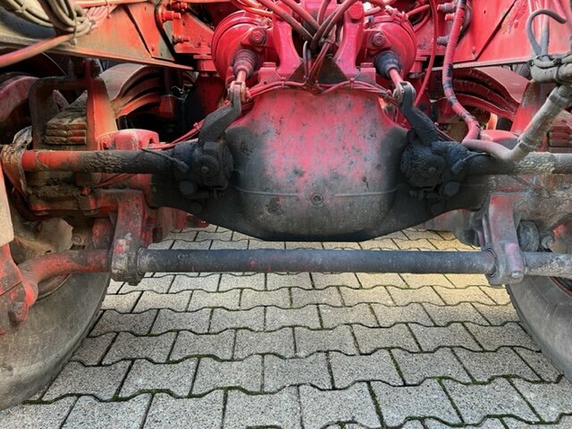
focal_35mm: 26
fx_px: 430
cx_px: 286
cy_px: 214
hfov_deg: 67.3
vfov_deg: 53.1
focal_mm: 5.7
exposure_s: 1/89
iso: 125
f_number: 1.5
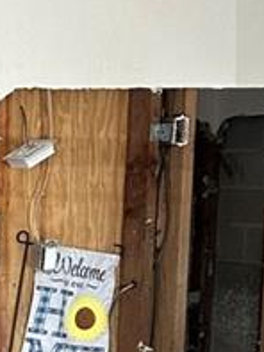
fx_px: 1483
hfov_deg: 8.8
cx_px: -448
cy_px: 388
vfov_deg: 13.3
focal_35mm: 146
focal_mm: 6.86
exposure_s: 1/121
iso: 125
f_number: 1.78
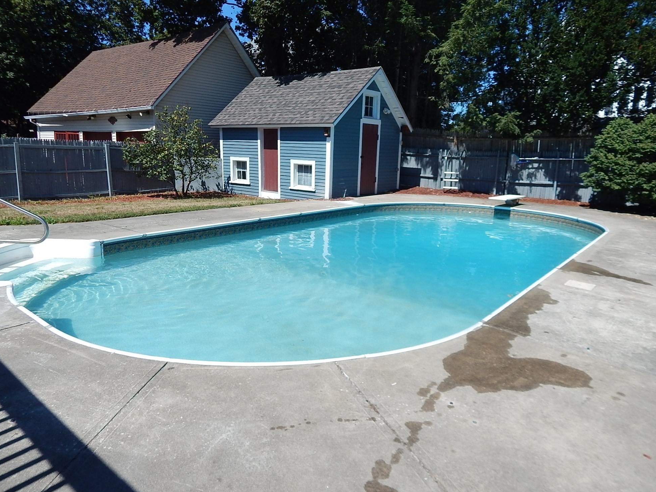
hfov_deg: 73.9
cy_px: 236
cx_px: 330
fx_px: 436
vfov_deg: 58.9
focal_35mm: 23
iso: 125
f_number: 6
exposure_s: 1/640
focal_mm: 4
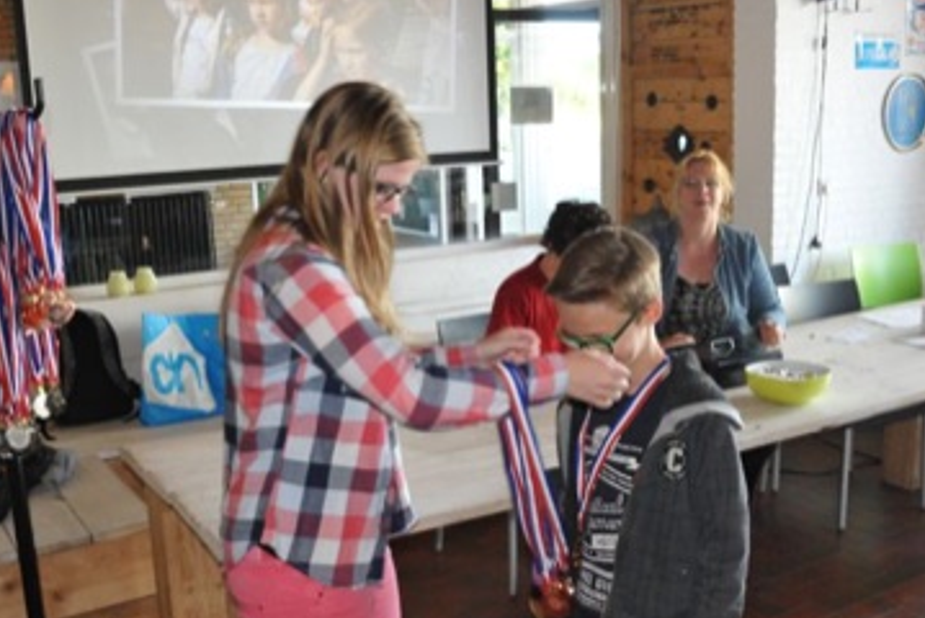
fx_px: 1029
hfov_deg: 48.4
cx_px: 492
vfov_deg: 33.5
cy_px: 318
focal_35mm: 40
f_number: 6.3
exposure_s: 1/60
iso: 2800
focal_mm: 24
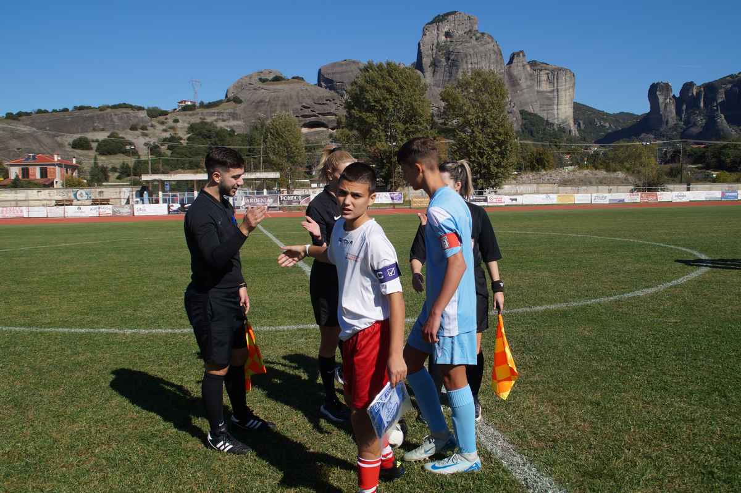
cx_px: 370
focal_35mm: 33
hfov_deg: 57.2
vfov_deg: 39.9
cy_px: 246
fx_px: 679
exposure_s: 1/640
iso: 100
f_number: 5.6
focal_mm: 22
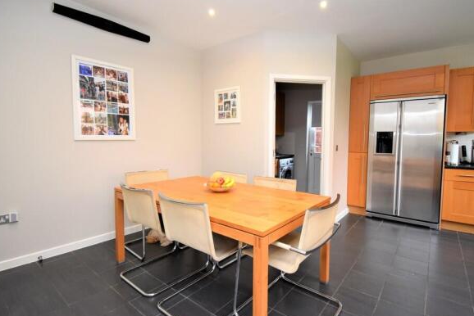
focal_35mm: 17
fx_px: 224
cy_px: 153
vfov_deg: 70.5
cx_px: 259
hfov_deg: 93.0
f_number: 4.5
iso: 1100
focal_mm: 10
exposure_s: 1/60
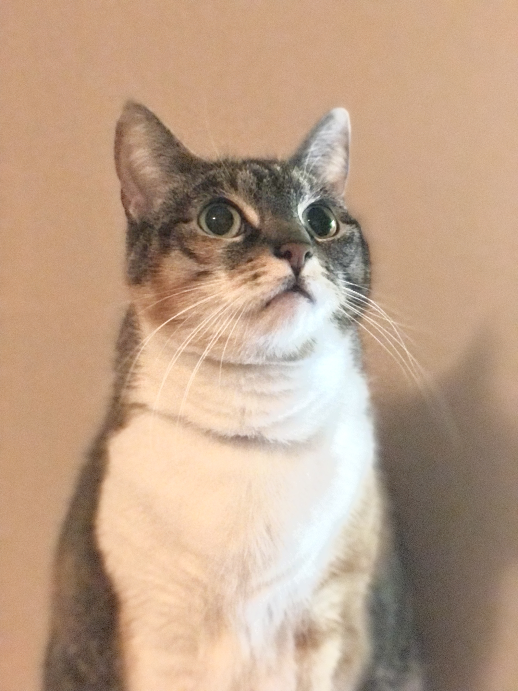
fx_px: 1137
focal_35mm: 57
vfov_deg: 33.8
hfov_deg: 25.7
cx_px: 259
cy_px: 346
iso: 1250
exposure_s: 1/30
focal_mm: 6.6
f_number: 2.8
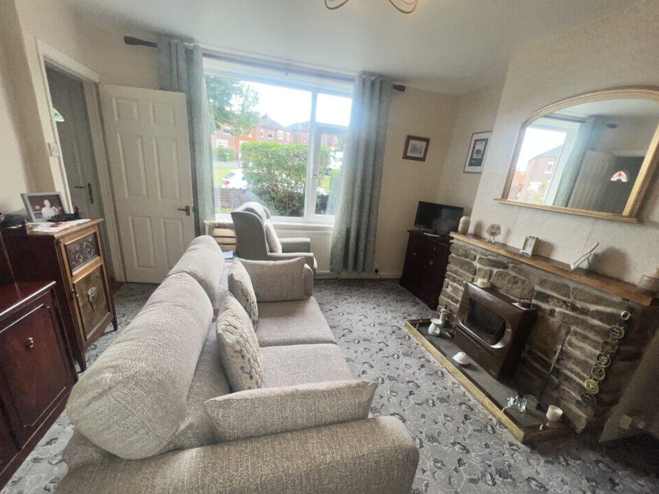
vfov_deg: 85.5
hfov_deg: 102.1
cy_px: 265
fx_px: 266
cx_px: 330
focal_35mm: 14
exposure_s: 1/122
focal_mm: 1.57
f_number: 1.8
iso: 32
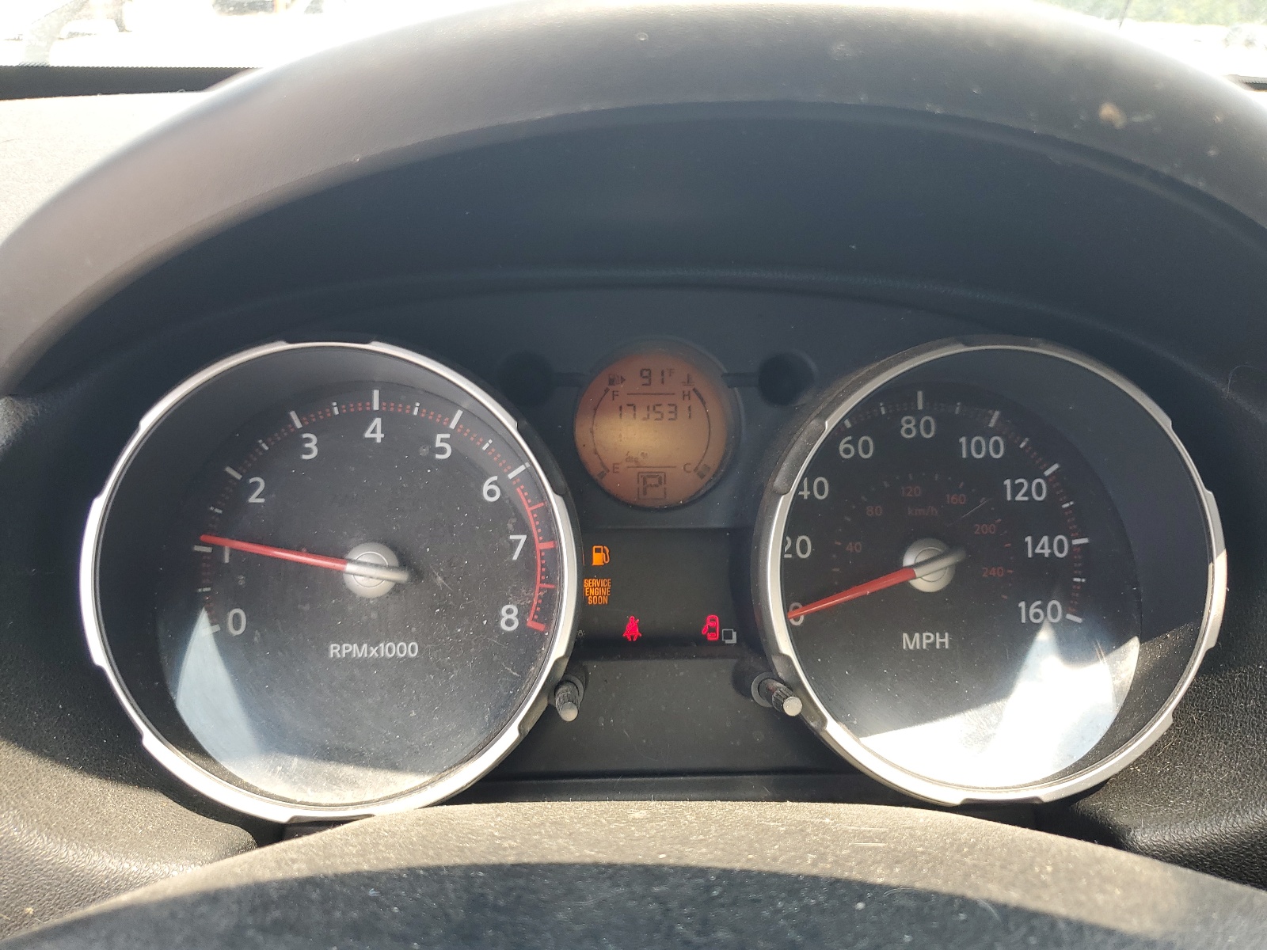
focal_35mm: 26
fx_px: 952
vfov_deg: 53.1
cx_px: 634
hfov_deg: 67.3
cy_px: 475
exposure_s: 1/233
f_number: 1.5
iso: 50
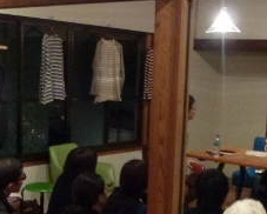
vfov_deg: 23.0
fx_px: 522
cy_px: 148
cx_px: 115
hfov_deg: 28.7
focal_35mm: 66
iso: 400
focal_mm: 4.3
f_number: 3.3
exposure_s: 1/15
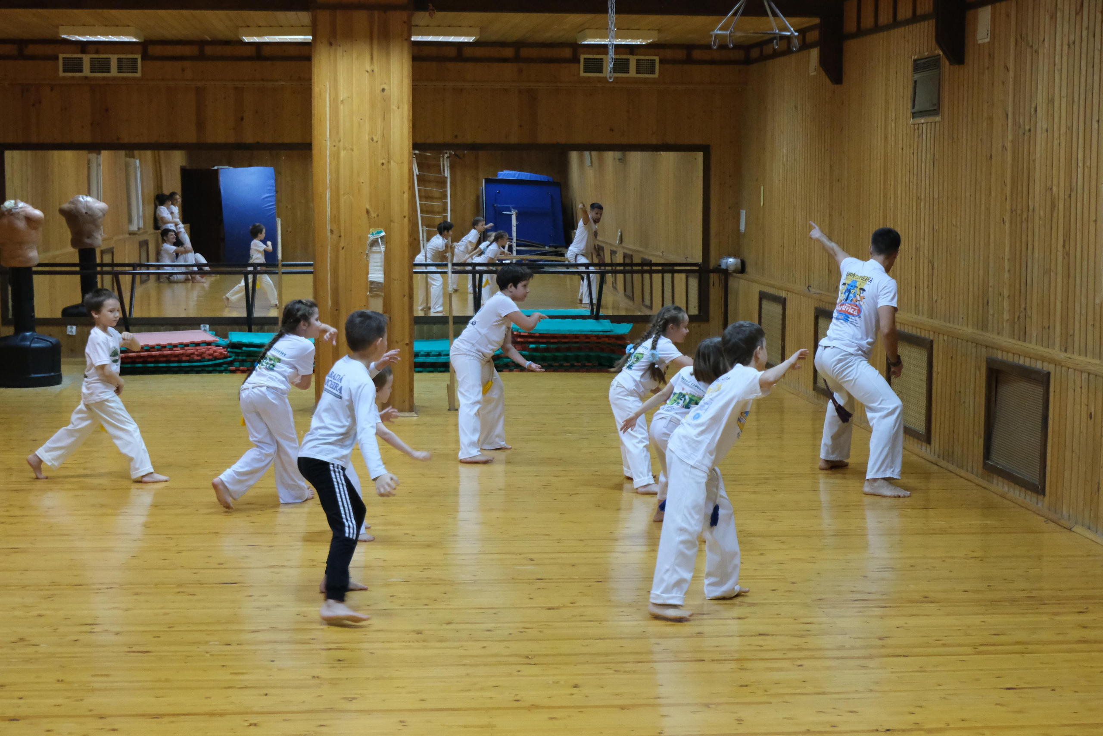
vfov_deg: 22.3
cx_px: 552
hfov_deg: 32.9
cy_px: 368
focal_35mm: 61
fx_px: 1869
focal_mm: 40.8
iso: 6400
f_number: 5.6
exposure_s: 1/125
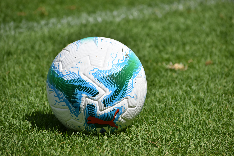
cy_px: 78
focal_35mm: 262
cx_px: 117
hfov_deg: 7.8
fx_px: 1706
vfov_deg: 5.2
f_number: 6.3
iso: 200
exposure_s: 1/1600
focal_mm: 175
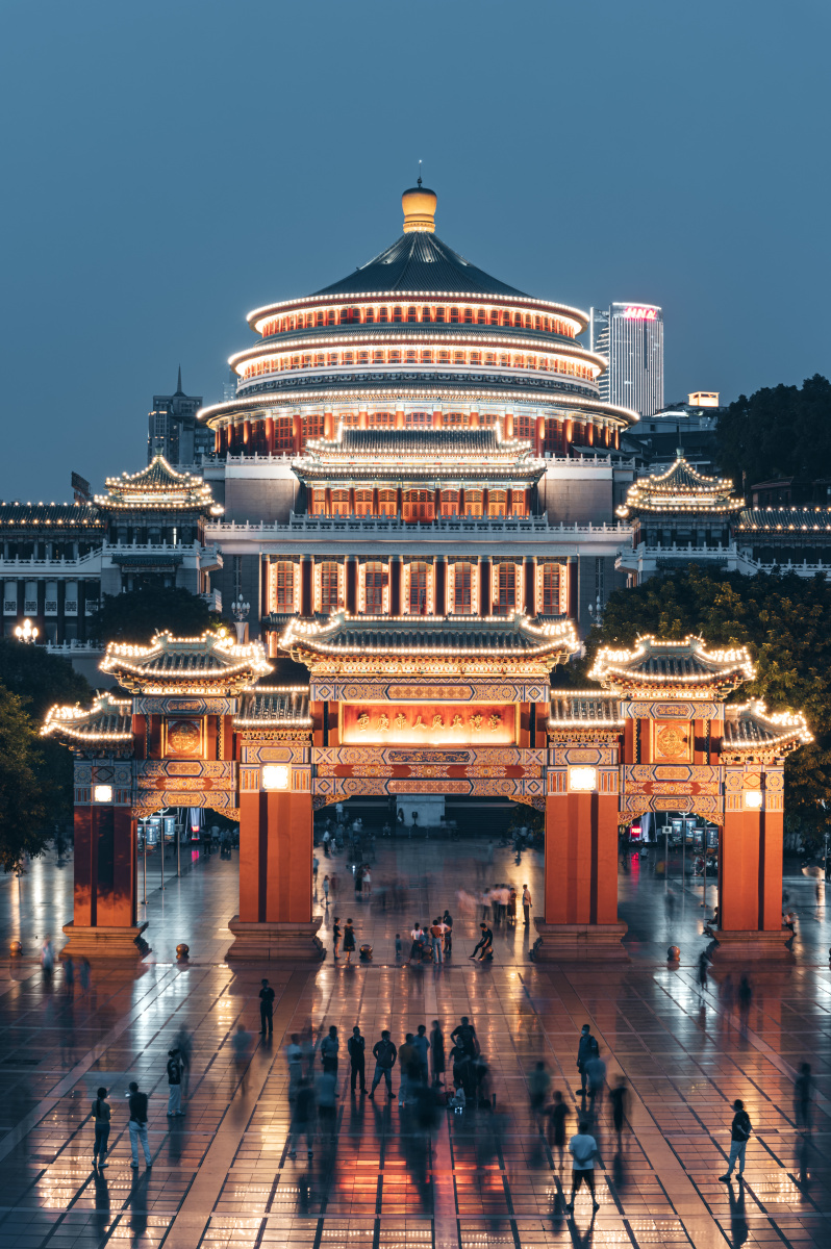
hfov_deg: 19.4
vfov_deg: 28.9
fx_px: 2428
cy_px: 624
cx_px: 416
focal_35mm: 70
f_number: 11
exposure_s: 6
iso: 100
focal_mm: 70
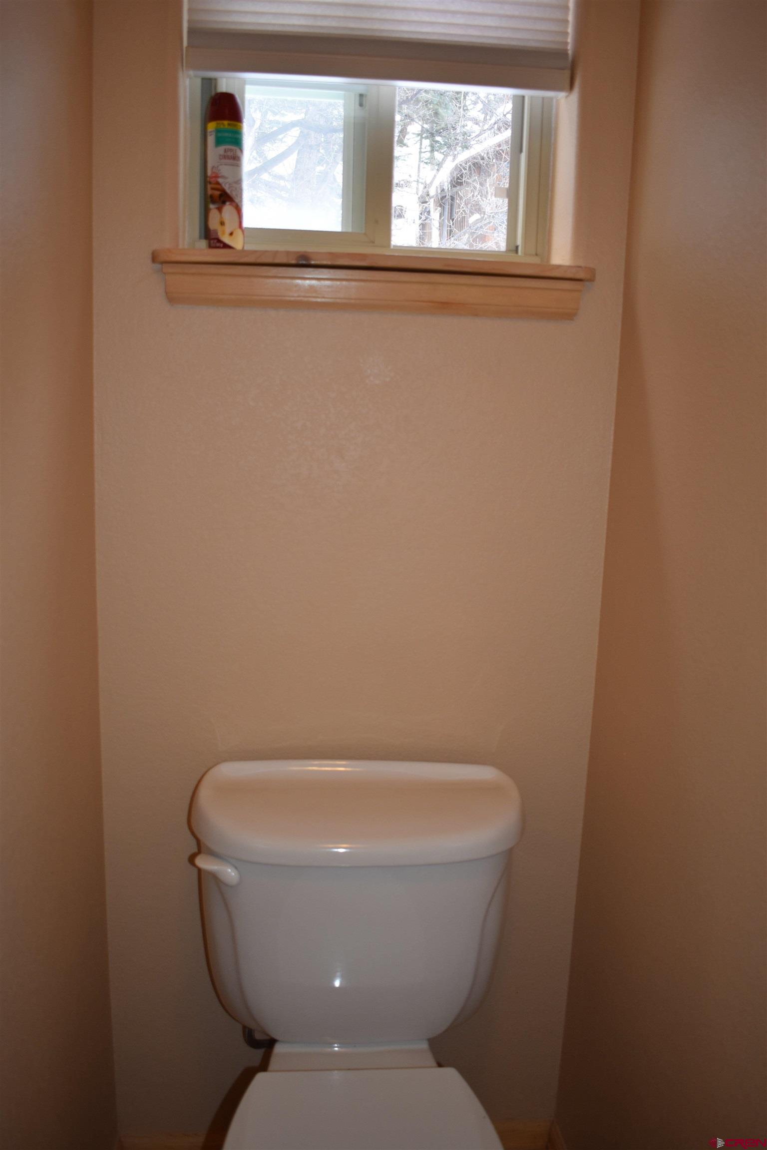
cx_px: 384
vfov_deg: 61.9
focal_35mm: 30
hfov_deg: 43.6
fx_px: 959
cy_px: 575
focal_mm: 20
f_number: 3.8
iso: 400
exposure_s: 1/100
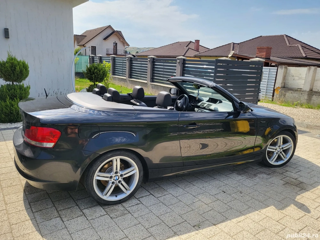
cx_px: 160
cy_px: 120
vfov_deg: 53.1
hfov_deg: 67.3
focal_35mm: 26
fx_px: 240
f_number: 1.8
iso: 50
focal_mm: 4.25
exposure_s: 1/2175
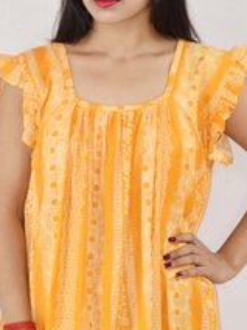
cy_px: 319
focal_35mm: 195
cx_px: 58
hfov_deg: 7.6
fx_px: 1865
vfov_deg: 10.1
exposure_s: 1/125
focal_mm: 45
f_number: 5.6
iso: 320
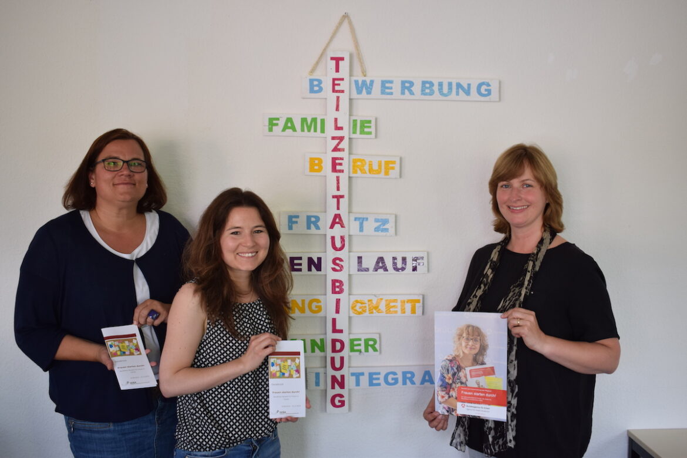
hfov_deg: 53.1
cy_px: 229
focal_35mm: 36
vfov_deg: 36.9
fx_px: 687
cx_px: 344
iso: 400
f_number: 4.5
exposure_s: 1/80
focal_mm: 24
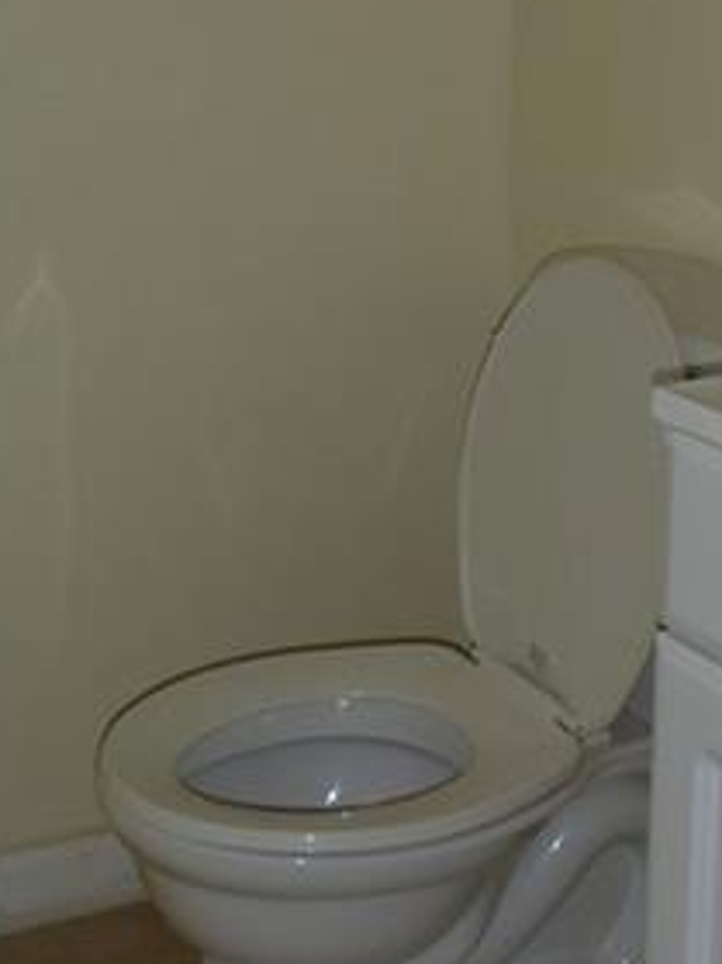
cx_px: 397
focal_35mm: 77
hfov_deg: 19.1
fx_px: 2143
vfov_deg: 25.2
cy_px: 335
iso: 100
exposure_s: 1/30
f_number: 3.9
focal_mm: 5
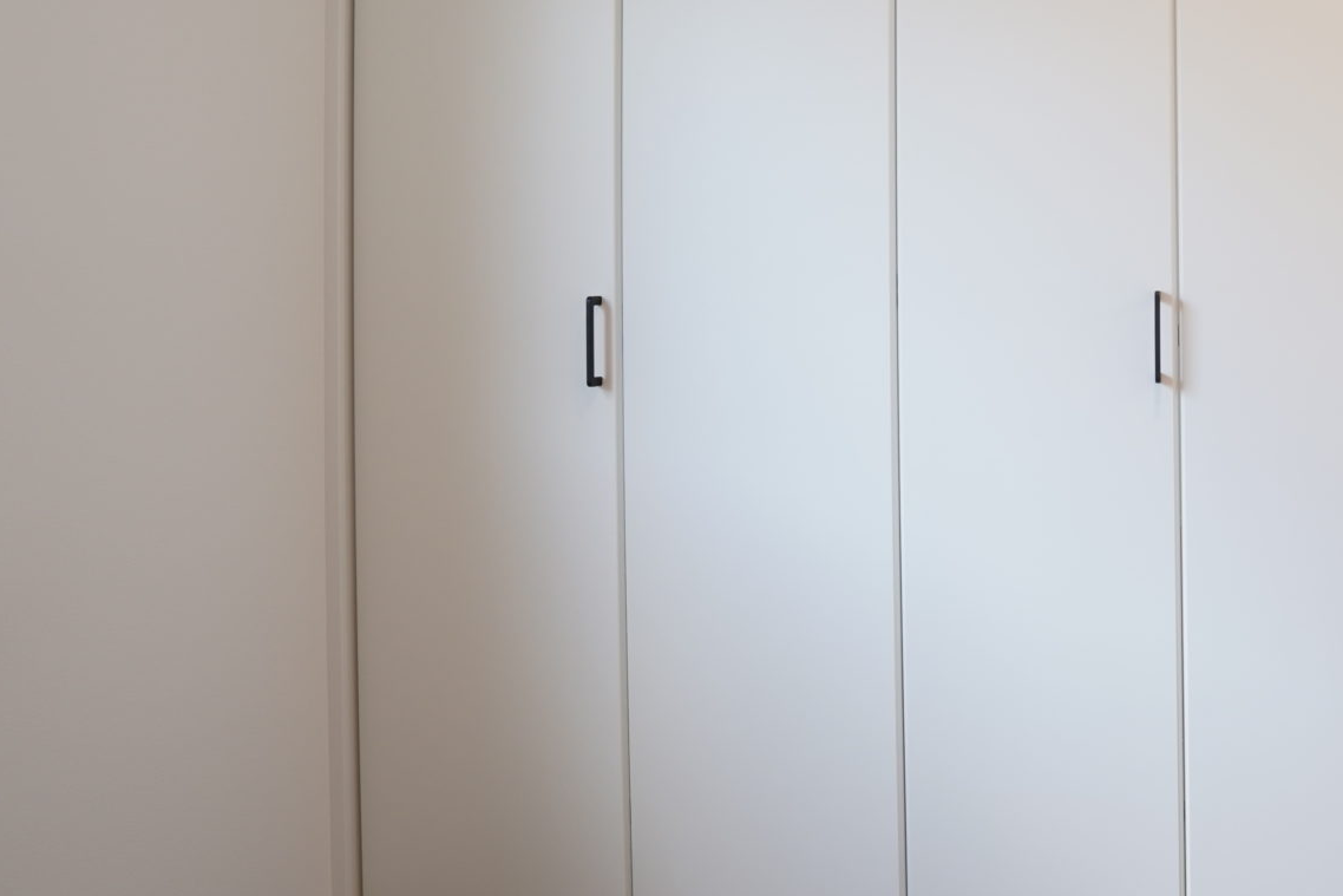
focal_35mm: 36
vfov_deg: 36.2
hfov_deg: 47.5
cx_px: 1221
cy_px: 252
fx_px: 1343
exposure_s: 1/10
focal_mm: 16
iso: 400
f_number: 8
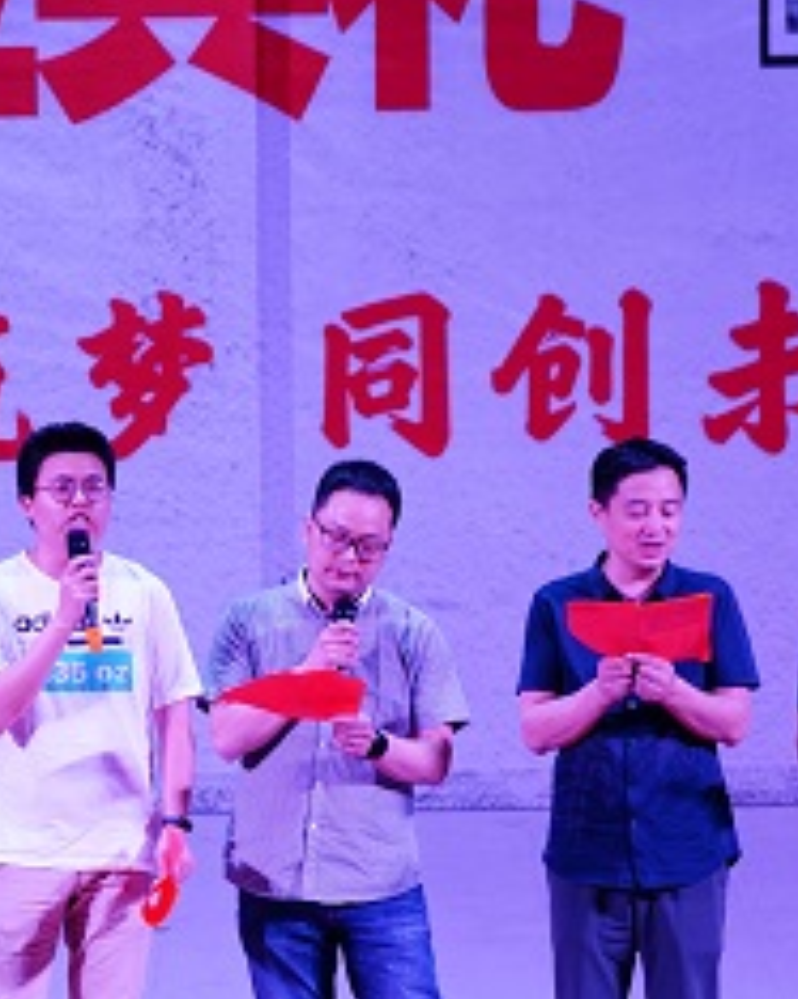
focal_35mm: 171
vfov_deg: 11.3
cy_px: 717
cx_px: 111
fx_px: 5052
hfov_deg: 9.0
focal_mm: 61
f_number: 2.8
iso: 400
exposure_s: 1/250
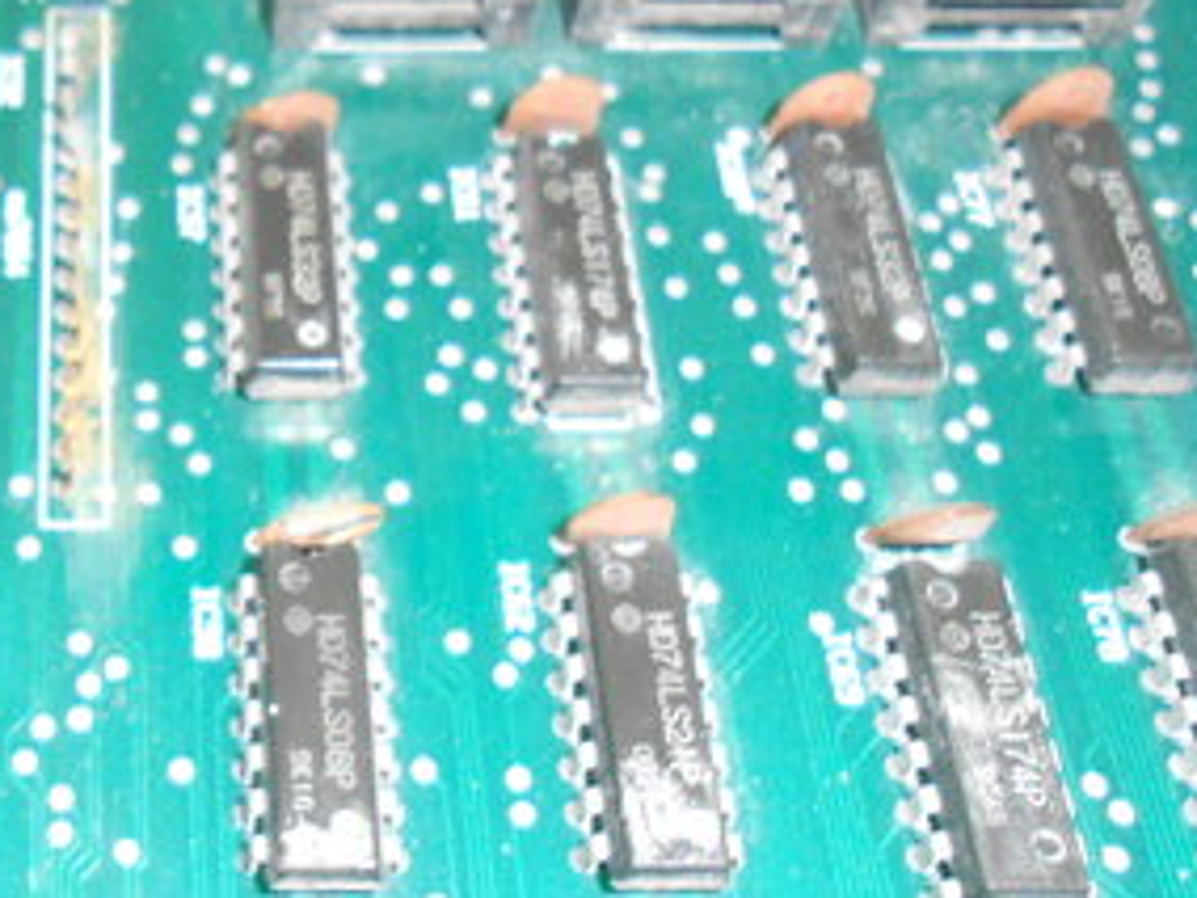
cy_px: 371
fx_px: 1902
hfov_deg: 32.7
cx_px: 59
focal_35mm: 55
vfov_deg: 26.5
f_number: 11.5
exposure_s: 1/2.5
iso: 400
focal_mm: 4.6
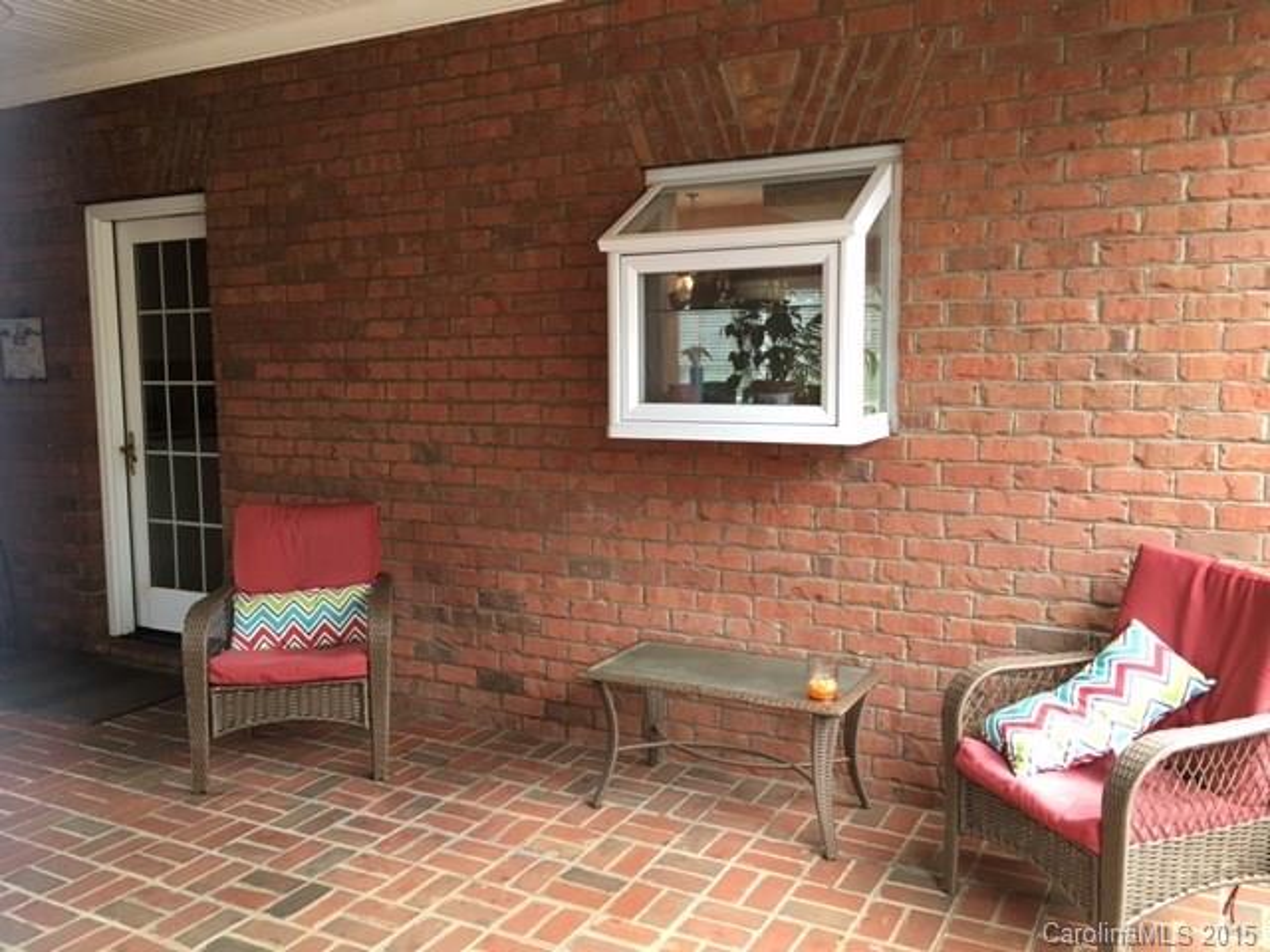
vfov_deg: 48.2
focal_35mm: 29
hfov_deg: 61.7
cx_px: 635
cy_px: 476
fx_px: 1064
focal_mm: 4.15
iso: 32
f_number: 2.2
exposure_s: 1/15
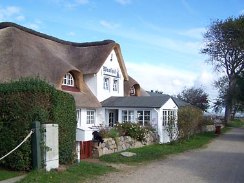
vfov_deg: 37.7
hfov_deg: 49.0
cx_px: 122
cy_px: 92
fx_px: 268
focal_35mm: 38
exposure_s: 1/500
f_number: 2.8
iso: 64
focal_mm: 6.3
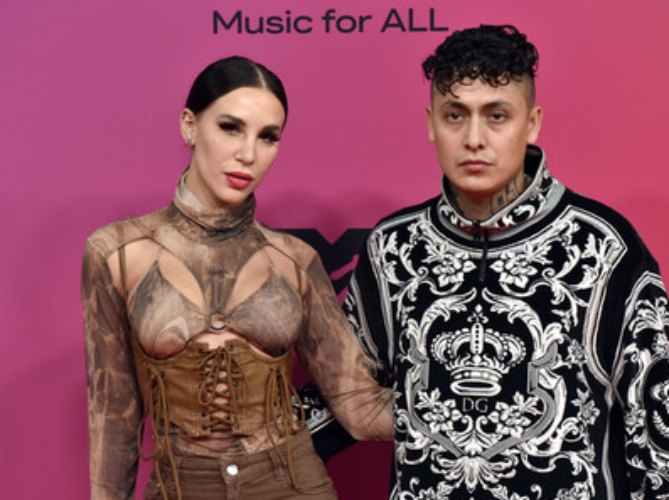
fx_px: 2954
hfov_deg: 12.9
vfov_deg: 9.7
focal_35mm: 153
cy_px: 251
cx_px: 361
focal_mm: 140
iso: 2000
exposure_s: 1/200
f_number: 5.6
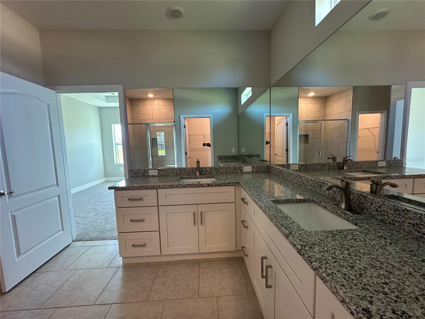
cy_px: 160
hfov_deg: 102.1
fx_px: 172
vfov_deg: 85.7
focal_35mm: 14
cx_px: 212
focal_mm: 2.22
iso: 200
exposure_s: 1/60
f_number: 2.2
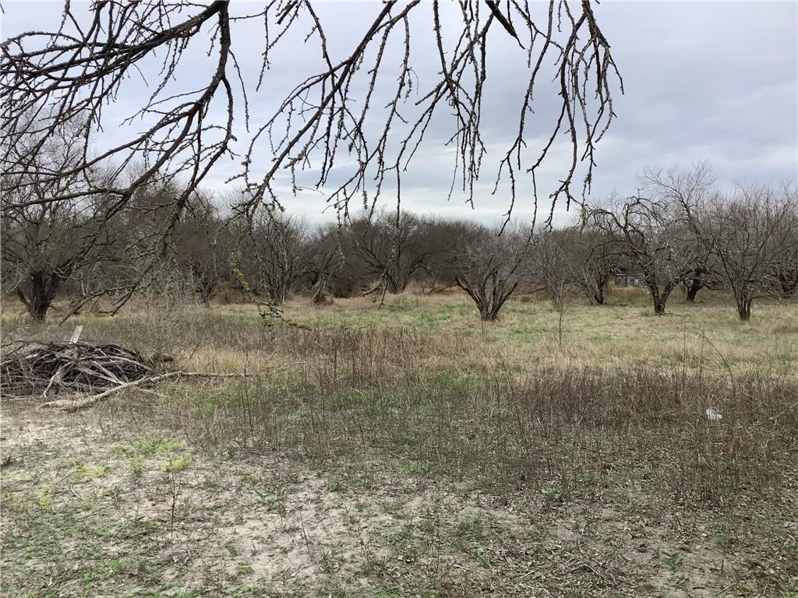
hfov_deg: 58.4
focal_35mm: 31
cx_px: 399
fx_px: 715
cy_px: 299
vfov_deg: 45.4
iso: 25
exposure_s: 1/815
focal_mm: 3.3
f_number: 2.4
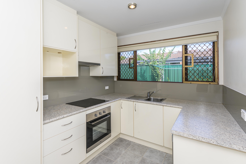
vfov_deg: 67.3
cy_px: 82
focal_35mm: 18
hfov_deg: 90.0
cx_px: 123
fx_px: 123
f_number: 9.5
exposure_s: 1/200
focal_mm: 18
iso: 200
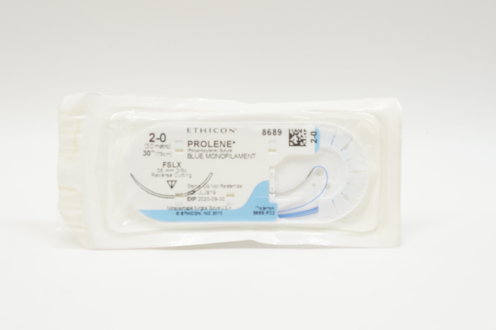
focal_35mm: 64
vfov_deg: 21.0
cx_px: 248
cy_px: 165
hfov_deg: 31.2
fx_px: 888
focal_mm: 43
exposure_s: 1/50
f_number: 6.3
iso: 400
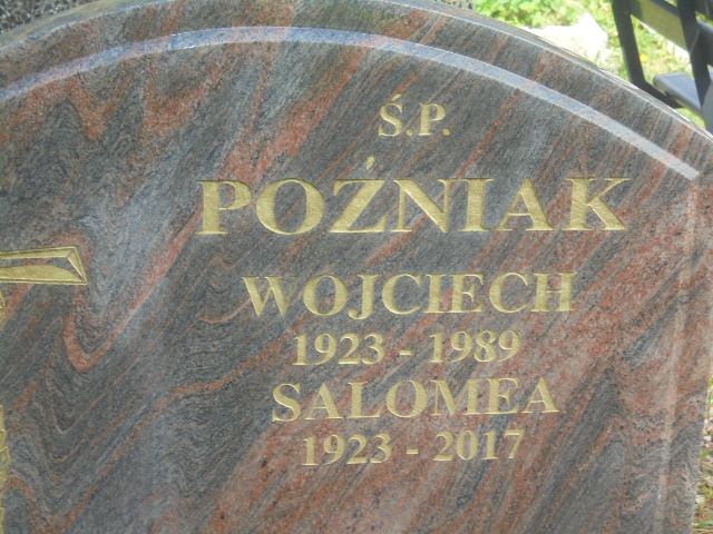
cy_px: 267
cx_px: 356
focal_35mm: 94
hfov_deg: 20.9
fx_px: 1936
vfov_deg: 15.7
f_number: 4.7
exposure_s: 1/125
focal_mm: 16.9
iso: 100
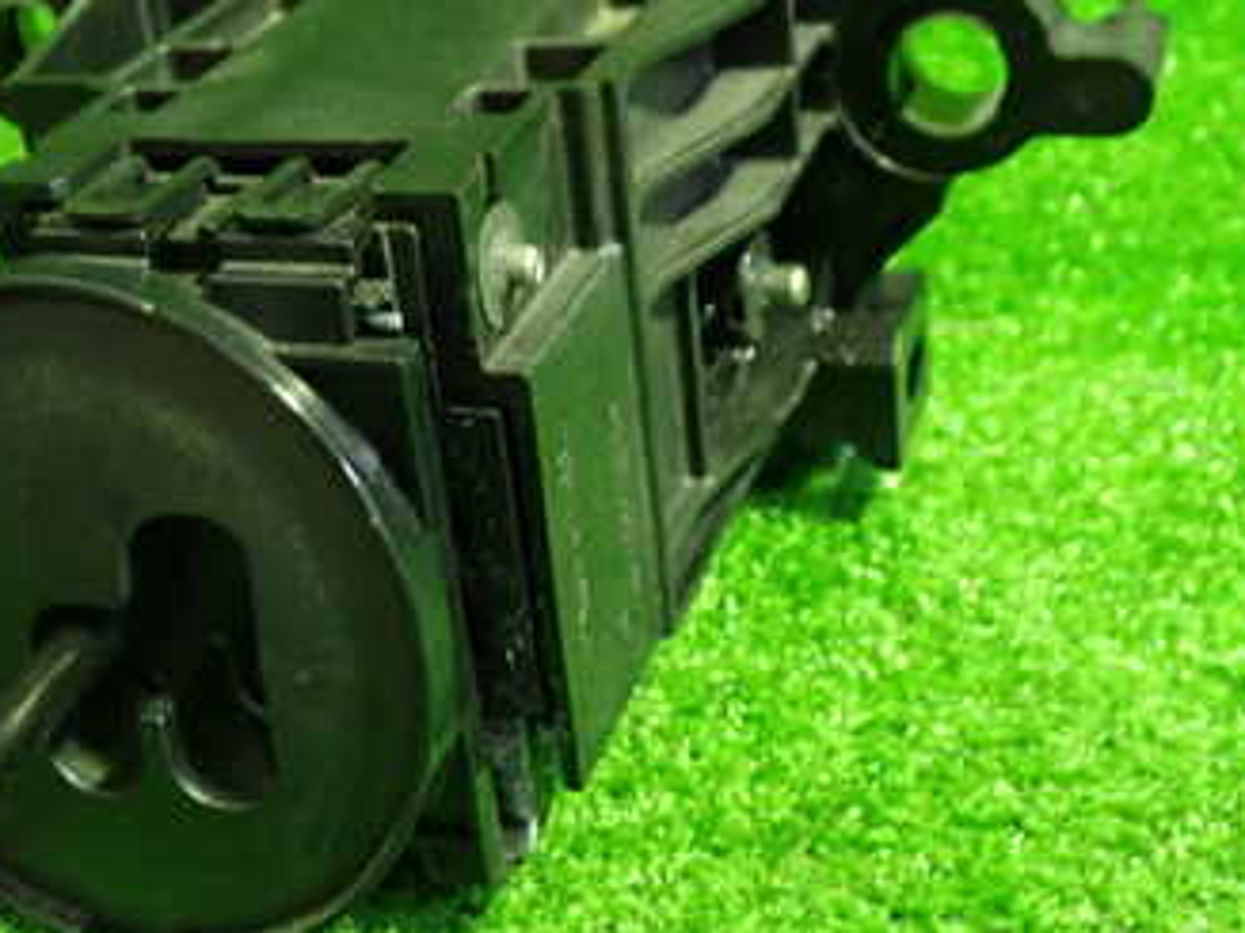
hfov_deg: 34.8
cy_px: 491
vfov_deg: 26.5
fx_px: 1977
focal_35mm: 55
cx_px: 491
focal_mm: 5.4
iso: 640
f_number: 2.3
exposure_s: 1/30
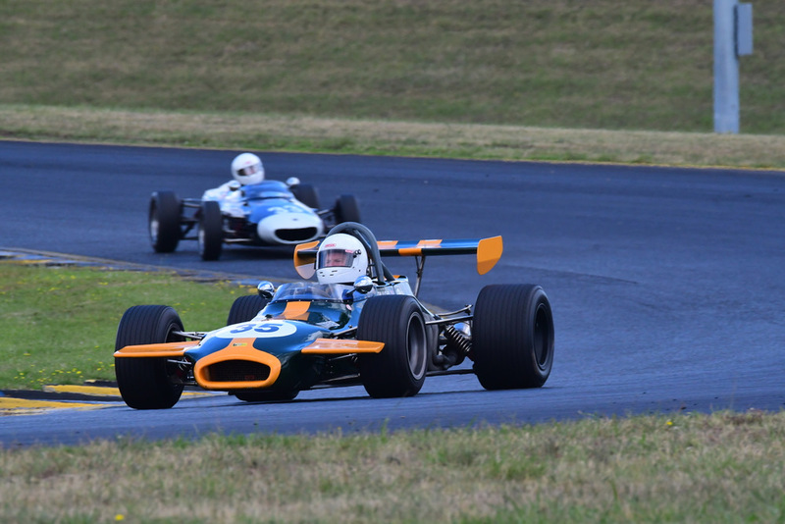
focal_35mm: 585
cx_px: 392
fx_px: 12760
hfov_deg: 3.5
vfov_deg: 2.4
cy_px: 262
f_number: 11
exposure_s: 1/640
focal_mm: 390
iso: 1000
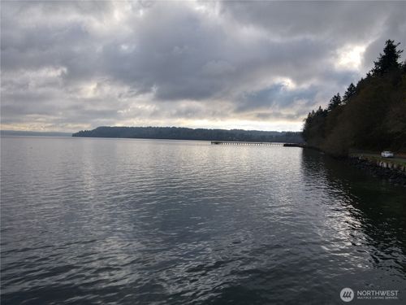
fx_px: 281
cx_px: 203
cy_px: 152
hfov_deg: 71.6
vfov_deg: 56.8
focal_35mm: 24
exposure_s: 1/500
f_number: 2.8
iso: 100
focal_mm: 4.5
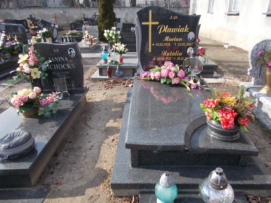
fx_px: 211
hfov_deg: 65.3
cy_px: 102
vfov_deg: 51.4
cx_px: 139
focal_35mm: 27
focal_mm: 4.6
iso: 80
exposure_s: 1/400
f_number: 3.2
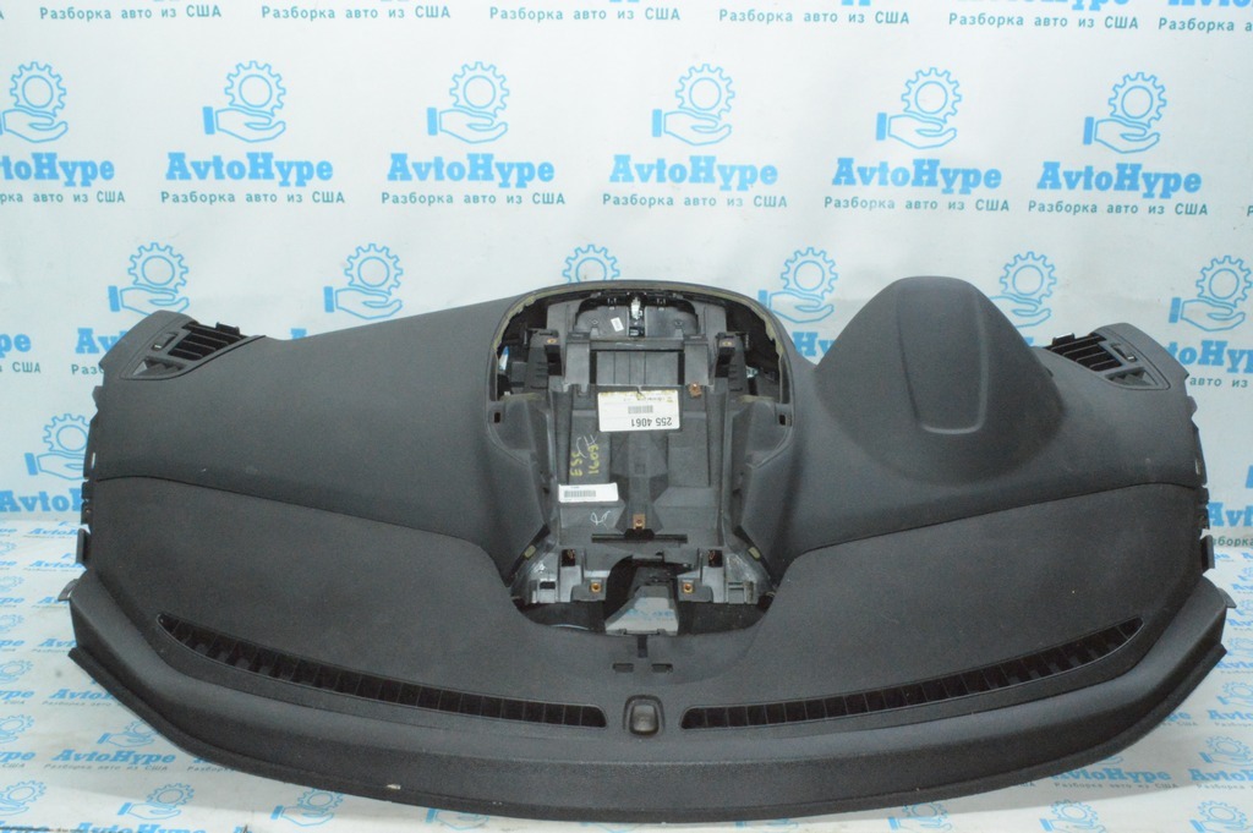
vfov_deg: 41.6
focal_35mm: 32
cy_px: 416
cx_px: 626
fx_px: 1095
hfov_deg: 59.5
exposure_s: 1/40
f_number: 25
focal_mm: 21
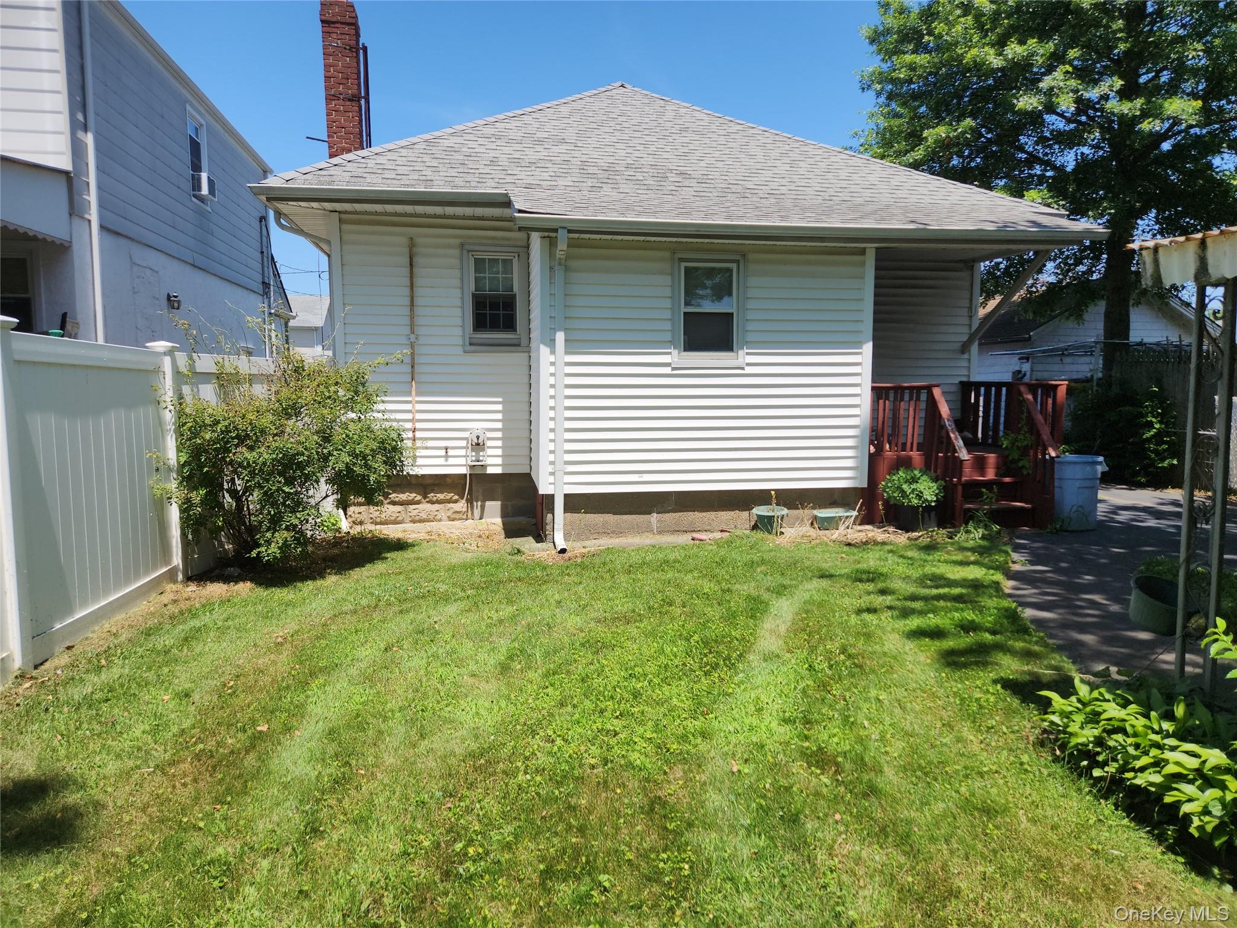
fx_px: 822
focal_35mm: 23
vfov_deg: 58.9
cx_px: 618
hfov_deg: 73.9
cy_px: 464
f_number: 1.8
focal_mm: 5.4
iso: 20
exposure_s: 1/1641
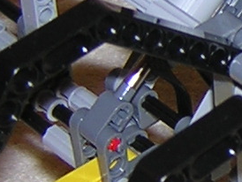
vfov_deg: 7.1
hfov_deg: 9.1
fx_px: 1469
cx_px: 412
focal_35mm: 210
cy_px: 88
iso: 100
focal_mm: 4.7
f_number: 2.6
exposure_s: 1/60.1
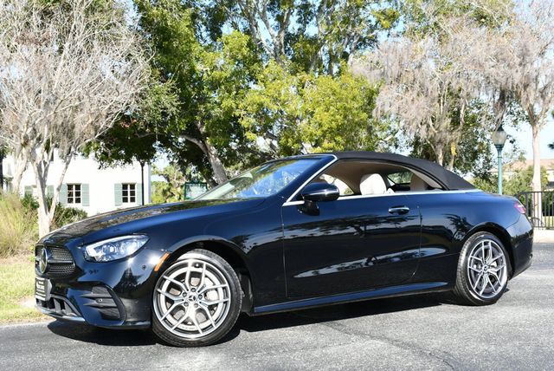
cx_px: 277
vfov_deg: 29.3
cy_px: 186
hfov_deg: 42.7
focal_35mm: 46
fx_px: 709
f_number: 8
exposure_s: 1/250
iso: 200
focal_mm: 23
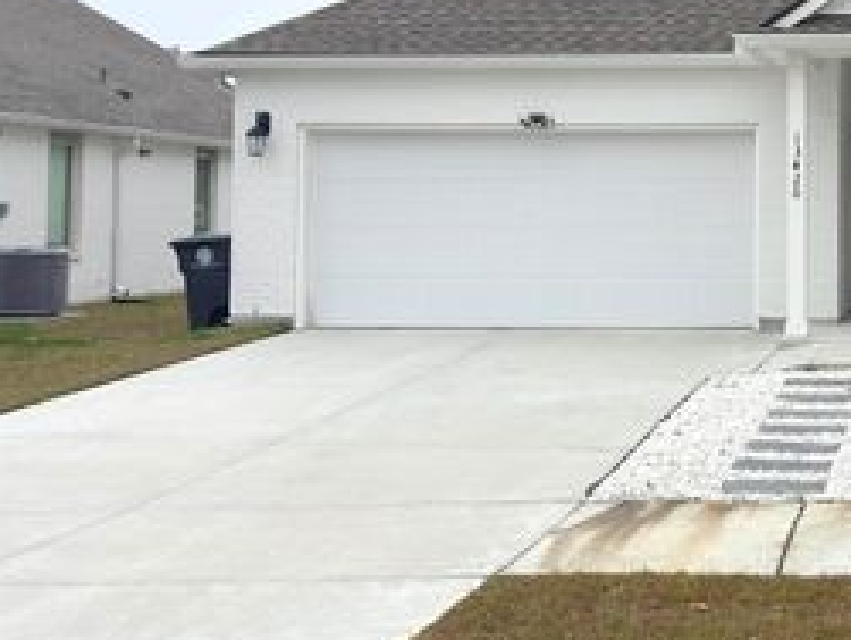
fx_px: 1427
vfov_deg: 25.0
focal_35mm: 58
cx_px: 848
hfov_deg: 30.8
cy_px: 158
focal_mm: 6.86
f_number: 1.78
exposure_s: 1/1965
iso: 100
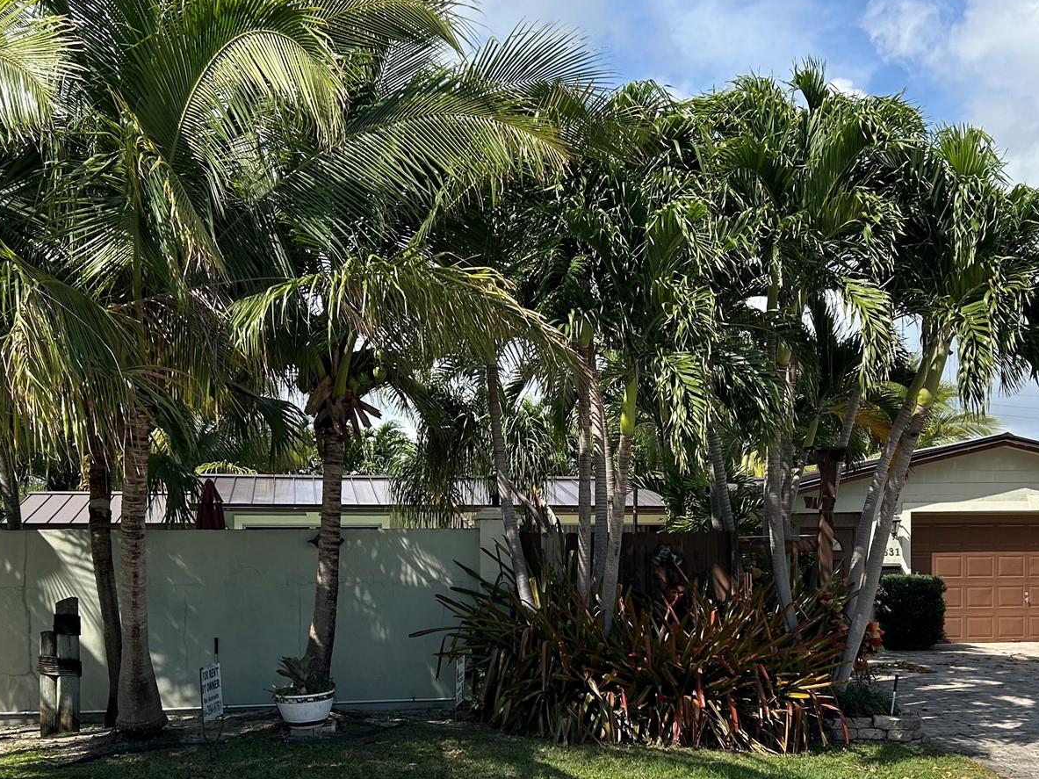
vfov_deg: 31.6
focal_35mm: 45
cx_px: 515
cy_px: 583
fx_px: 1351
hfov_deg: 42.1
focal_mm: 5.7
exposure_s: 1/3968
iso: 50
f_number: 1.5
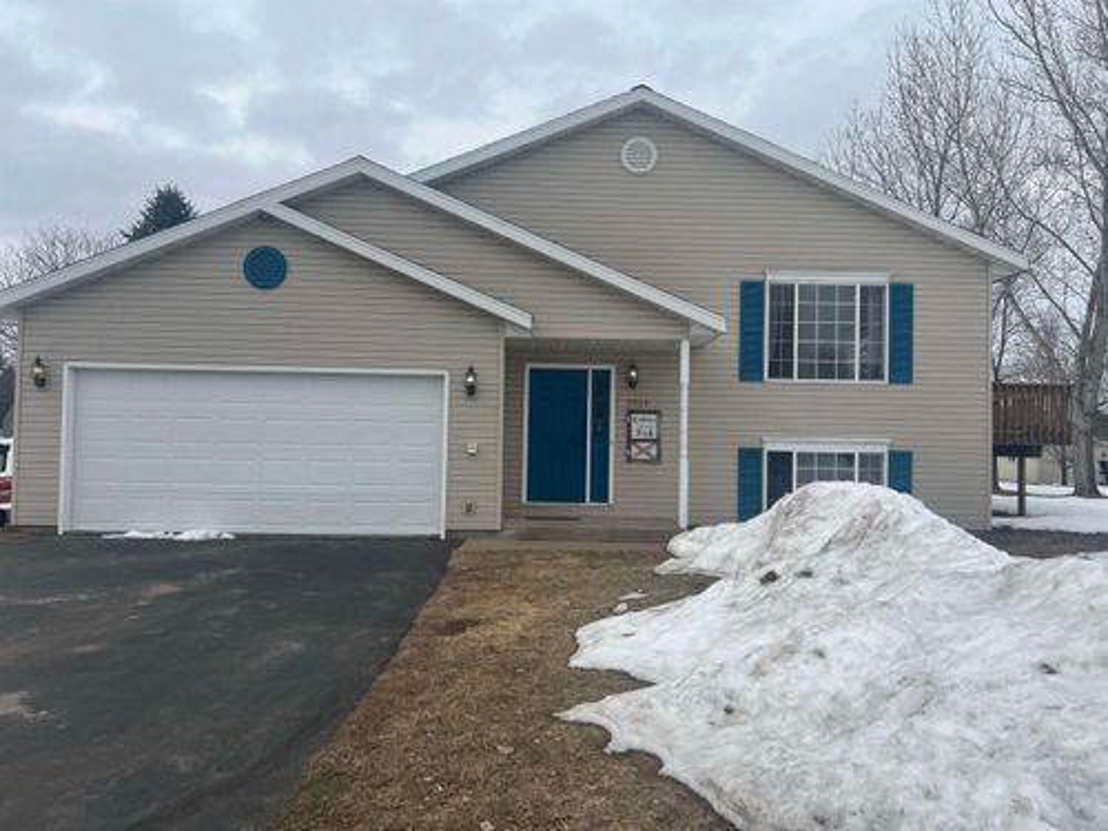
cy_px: 416
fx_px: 832
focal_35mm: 26
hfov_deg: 67.3
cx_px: 554
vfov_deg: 53.1
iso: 50
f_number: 1.5
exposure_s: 1/7463
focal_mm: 5.7
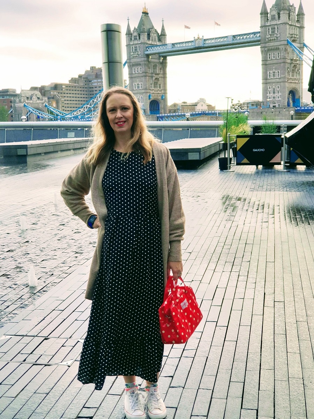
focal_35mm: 52
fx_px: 629
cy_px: 210
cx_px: 157
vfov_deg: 36.8
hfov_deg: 28.0
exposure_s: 1/128
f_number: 2.4
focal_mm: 6
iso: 100
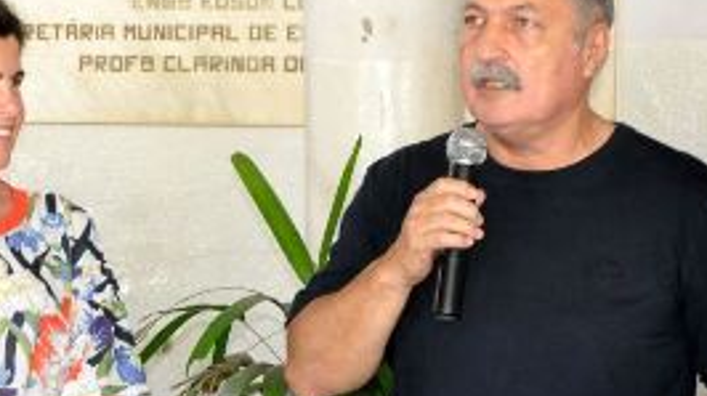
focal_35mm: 123
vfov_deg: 9.8
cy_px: 231
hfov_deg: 17.4
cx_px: 252
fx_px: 2304
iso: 3200
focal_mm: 52
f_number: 5.6
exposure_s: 1/100
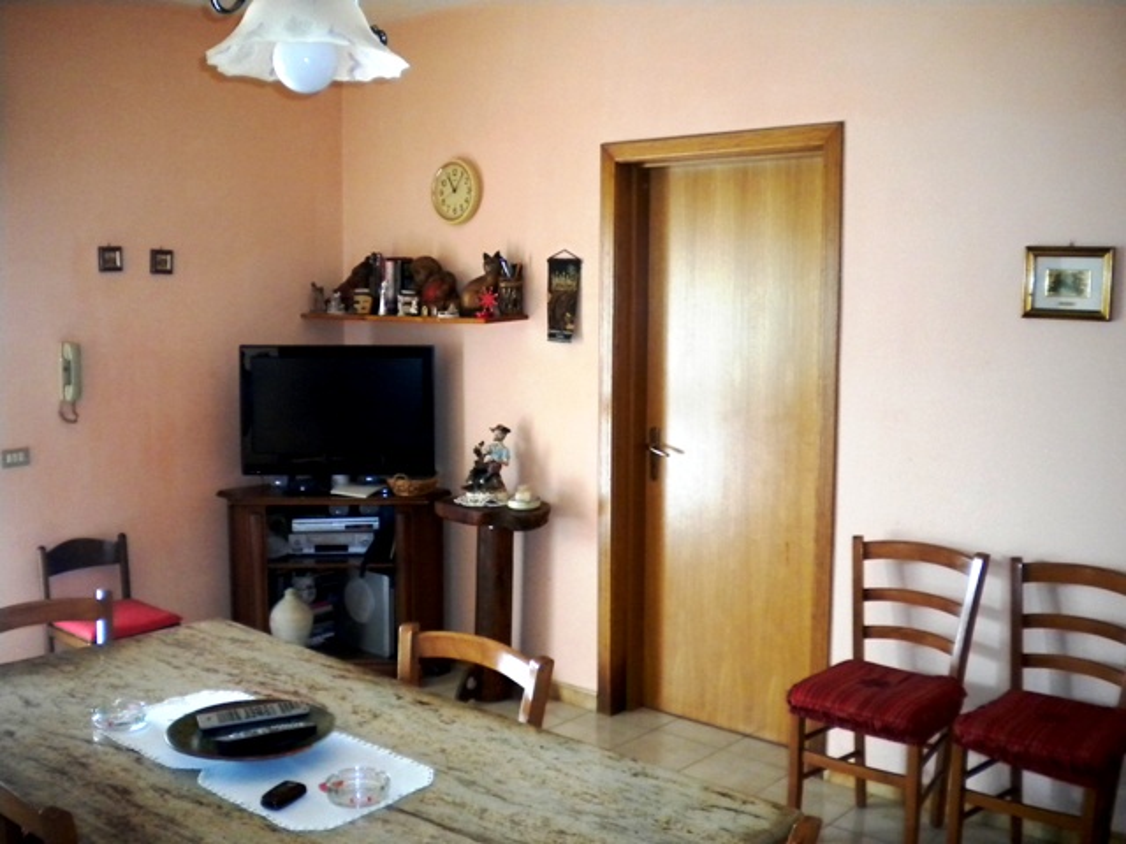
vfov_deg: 40.7
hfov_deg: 52.6
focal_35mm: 35
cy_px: 422
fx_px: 1138
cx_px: 563
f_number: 3.1
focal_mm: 6.3
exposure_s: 1/30
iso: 400
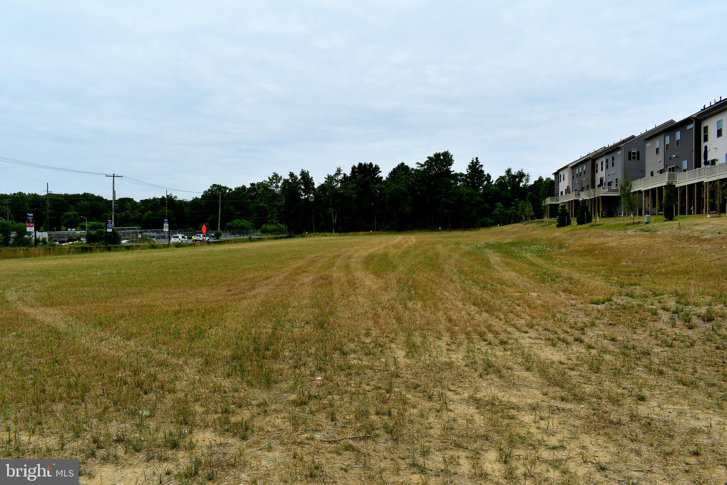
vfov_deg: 47.9
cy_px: 242
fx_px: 545
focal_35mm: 27
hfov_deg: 67.4
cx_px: 364
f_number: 9
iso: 200
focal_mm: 18
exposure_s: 1/1000
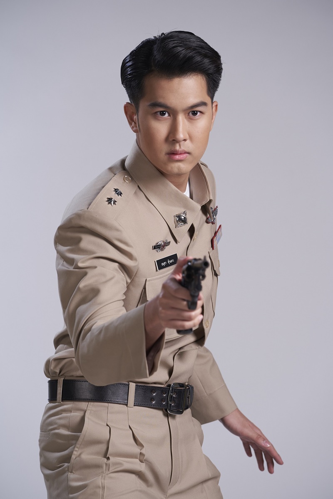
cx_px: 166
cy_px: 250
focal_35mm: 180
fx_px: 2497
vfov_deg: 11.4
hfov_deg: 7.6
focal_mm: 180
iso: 200
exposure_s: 1/125
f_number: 5.6
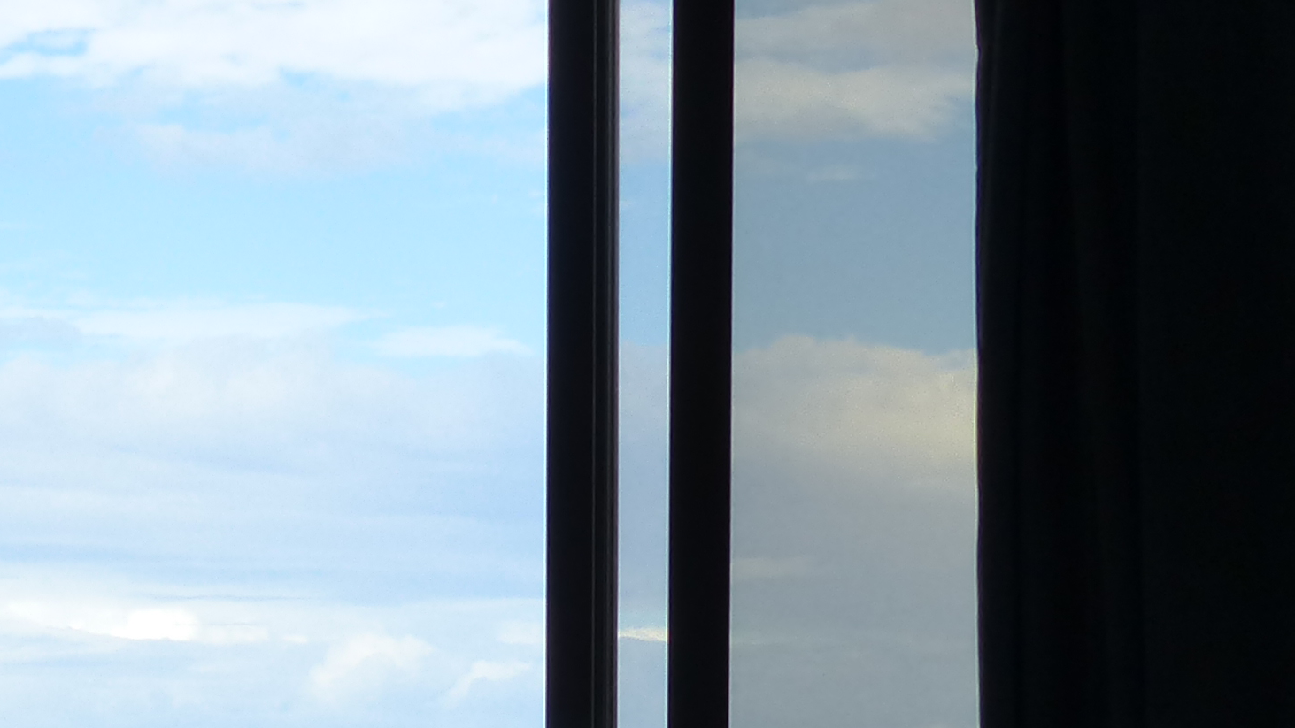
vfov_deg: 8.2
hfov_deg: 14.5
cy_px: 1022
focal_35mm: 146
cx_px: 66
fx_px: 5013
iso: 200
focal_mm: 8.4
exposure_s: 1/800
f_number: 4
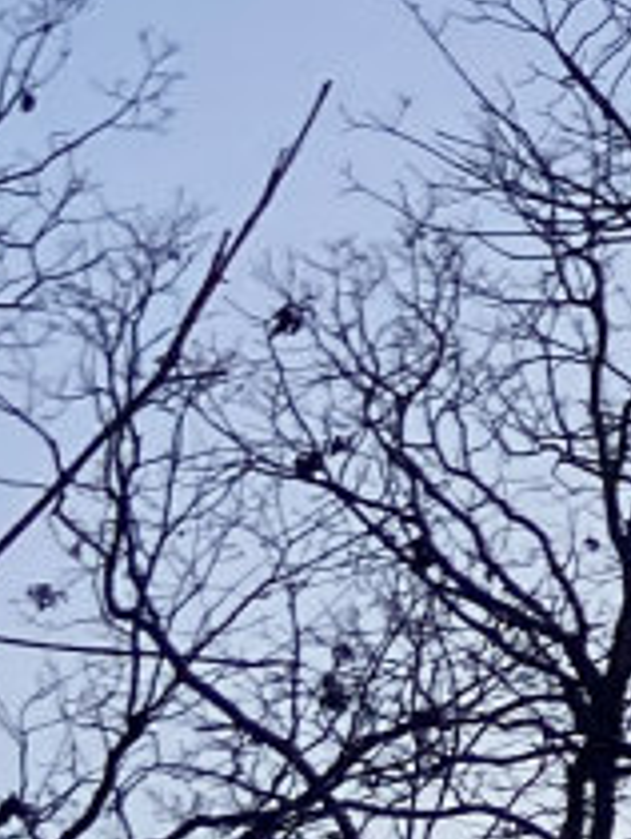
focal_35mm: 198
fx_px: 4803
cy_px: 499
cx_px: 2181
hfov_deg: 6.5
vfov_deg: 10.0
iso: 100
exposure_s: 1/121
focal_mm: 4.25
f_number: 1.8
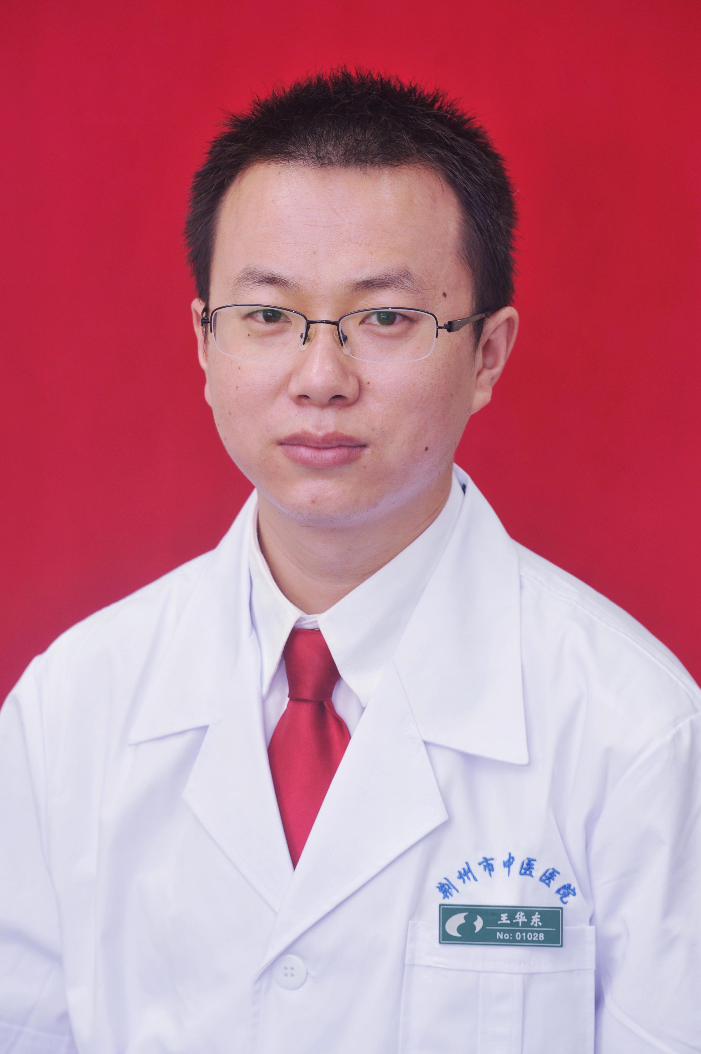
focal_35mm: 112
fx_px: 3275
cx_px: 350
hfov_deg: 12.2
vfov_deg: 18.3
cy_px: 527
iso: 1000
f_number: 6.3
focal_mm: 112
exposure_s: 1/50
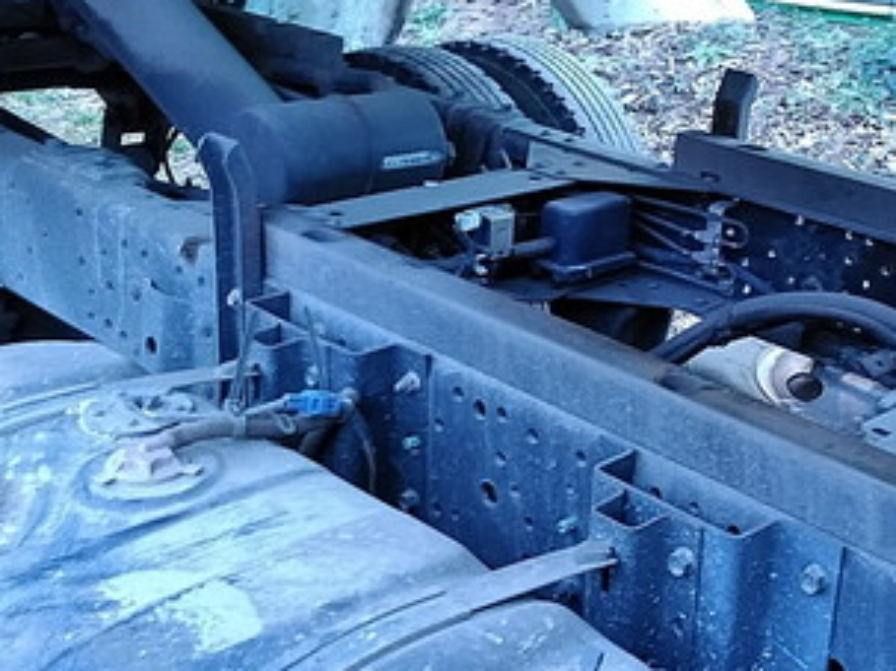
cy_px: 310
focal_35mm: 57
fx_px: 1475
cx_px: 615
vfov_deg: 25.6
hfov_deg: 33.4
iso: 249
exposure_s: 1/60
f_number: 2.2
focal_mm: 3.46
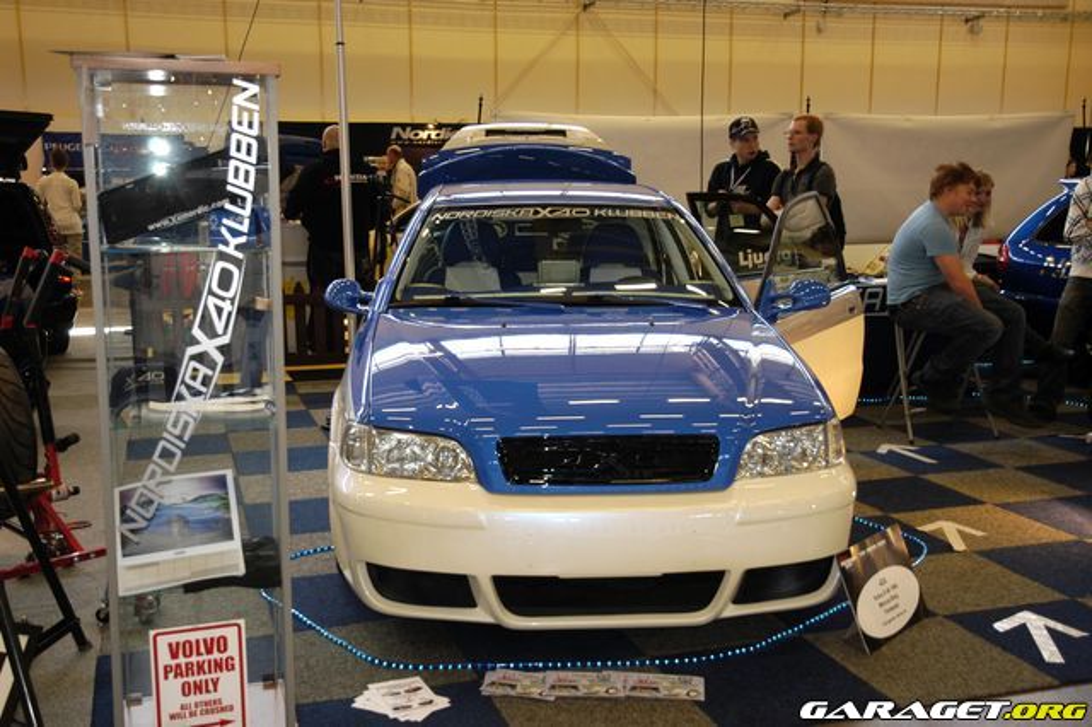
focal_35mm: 38
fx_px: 1137
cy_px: 364
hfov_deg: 51.3
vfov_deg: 35.5
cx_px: 546
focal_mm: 25
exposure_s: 1/20
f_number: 4.5
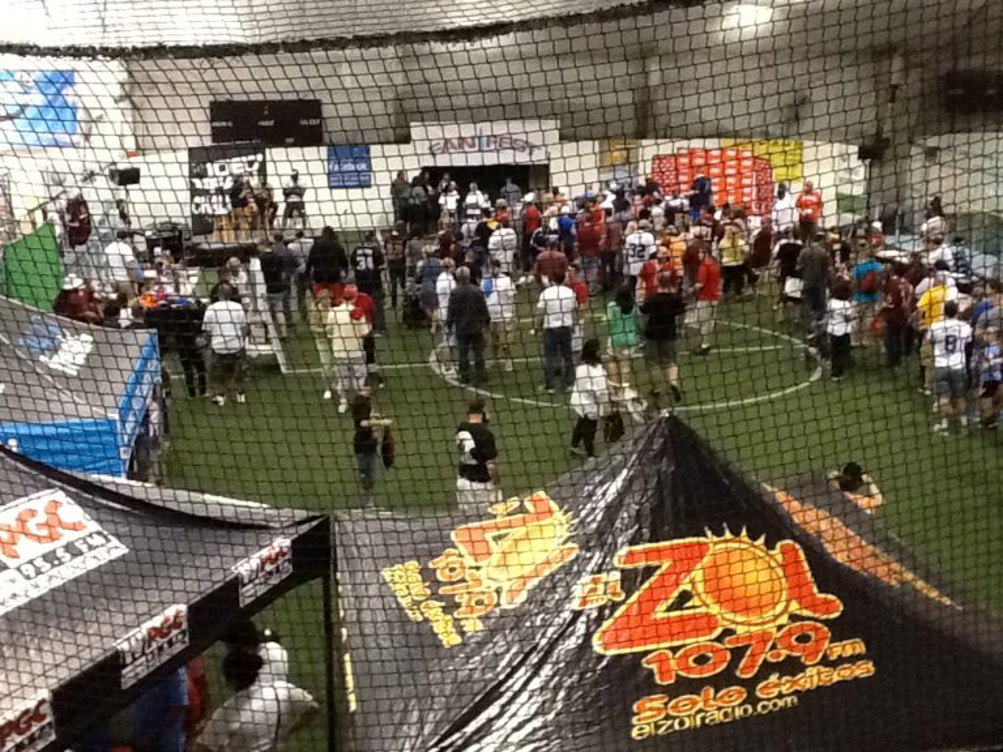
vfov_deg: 32.9
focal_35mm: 44
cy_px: 376
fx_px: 1275
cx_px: 502
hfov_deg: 42.9
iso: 400
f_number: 2.4
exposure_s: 1/24
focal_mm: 2.03
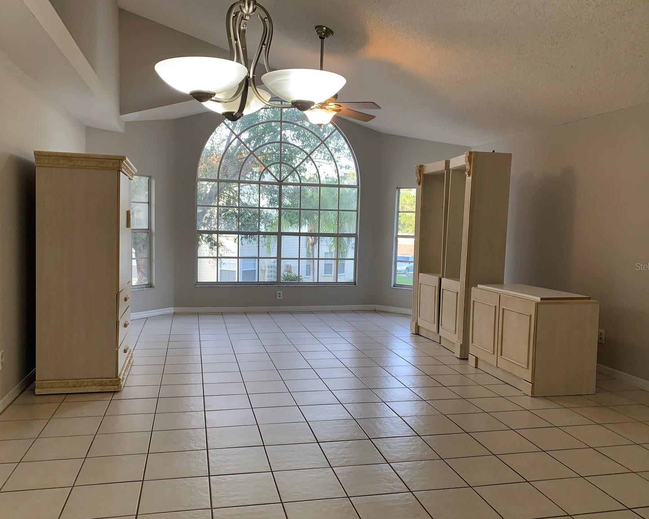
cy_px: 266
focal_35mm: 28
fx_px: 538
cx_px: 320
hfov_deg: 62.2
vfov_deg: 51.5
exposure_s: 1/60
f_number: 1.8
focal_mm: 4.25
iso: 64
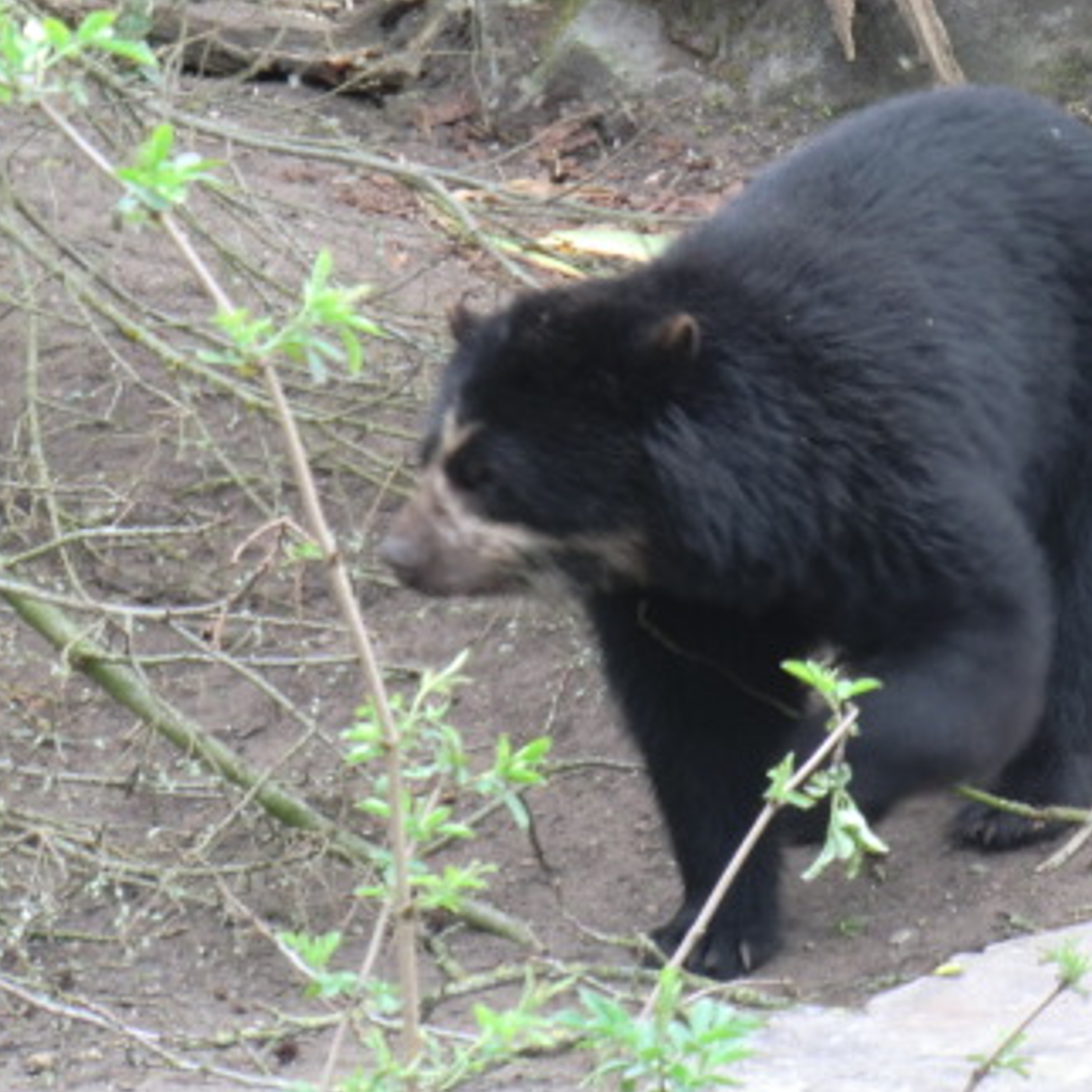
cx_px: 878
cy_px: 397
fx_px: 7709
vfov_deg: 8.1
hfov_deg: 8.1
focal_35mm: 216
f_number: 5.2
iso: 200
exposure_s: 1/60
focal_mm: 22
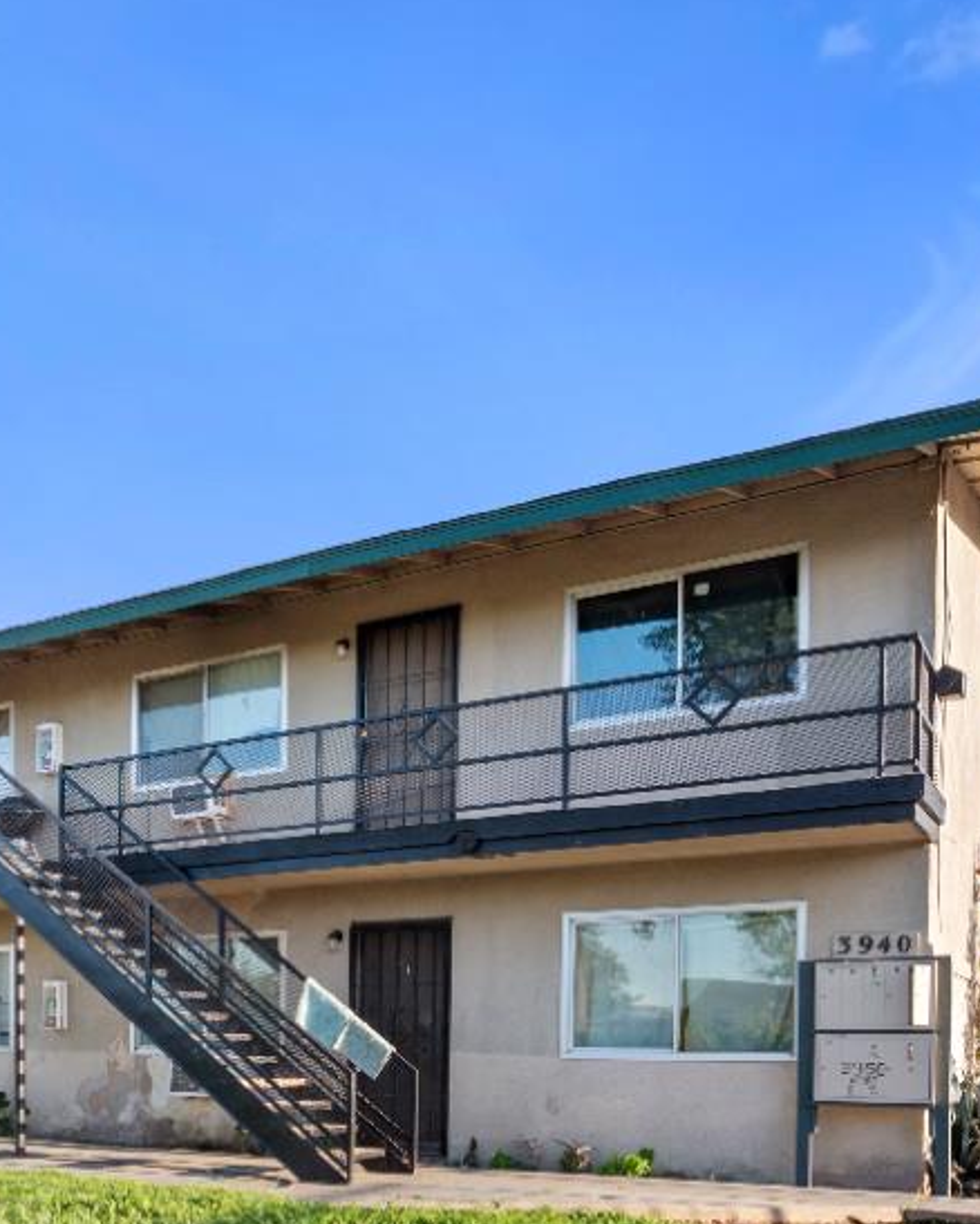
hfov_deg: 38.5
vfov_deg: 46.2
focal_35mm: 36
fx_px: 1304
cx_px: 112
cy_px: 1065
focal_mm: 14
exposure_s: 1/50
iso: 250
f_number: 9
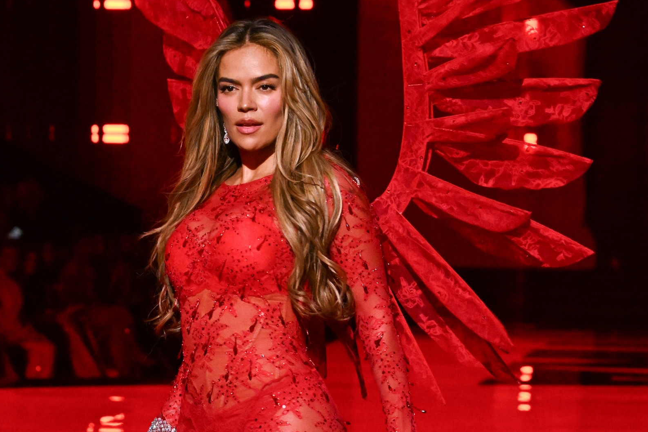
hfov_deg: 16.2
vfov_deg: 10.9
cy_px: 251
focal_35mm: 126
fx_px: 2268
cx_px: 261
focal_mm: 100
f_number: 7.1
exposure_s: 1/400
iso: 6400
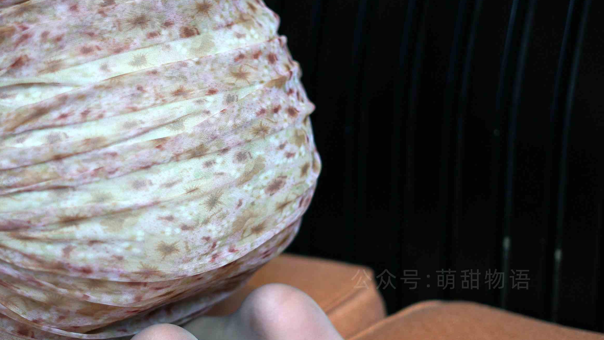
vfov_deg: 12.6
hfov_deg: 22.1
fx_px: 1537
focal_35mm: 96
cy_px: 233
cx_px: 197
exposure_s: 1/640
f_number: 1.8
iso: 200
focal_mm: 50
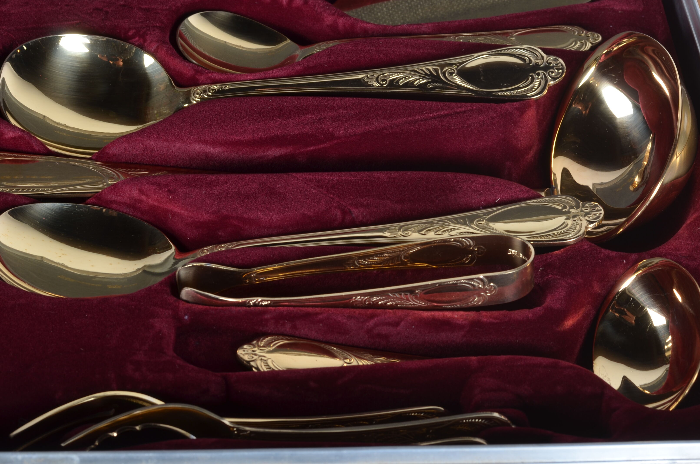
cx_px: 346
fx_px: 1669
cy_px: 203
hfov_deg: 23.7
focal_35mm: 86
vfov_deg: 15.8
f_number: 11
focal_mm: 50
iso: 100
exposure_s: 1/125
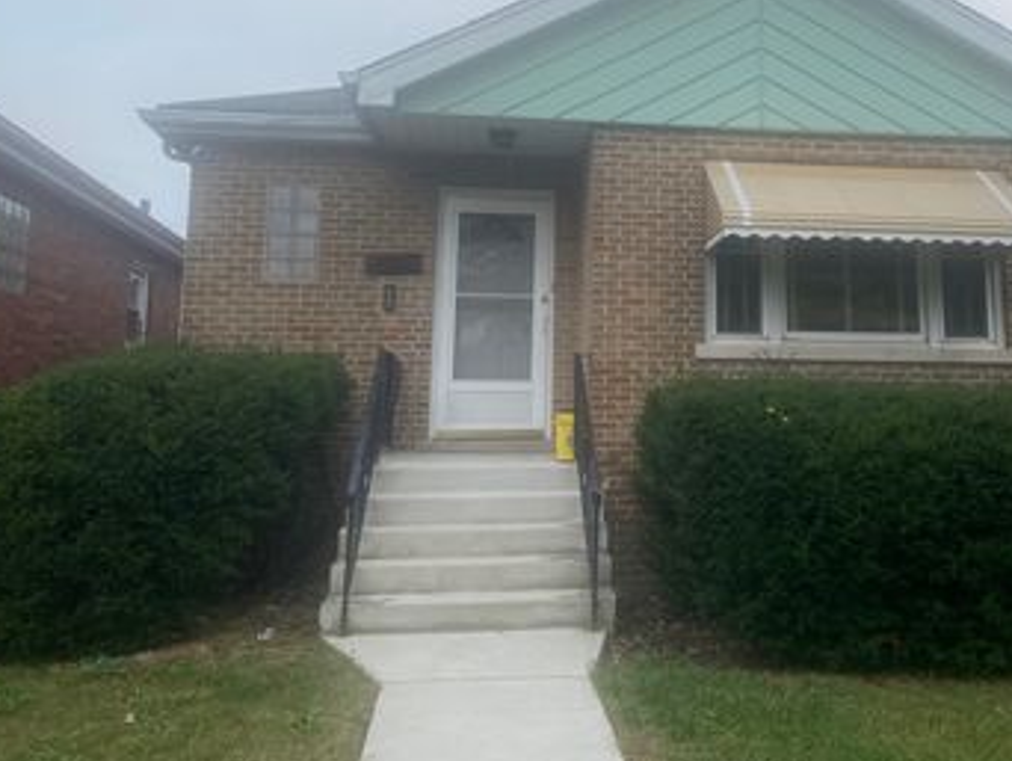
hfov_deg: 48.3
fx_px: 1112
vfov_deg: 37.3
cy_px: 247
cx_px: 651
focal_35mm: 38
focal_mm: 4.25
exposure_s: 1/1346
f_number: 1.8
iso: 32
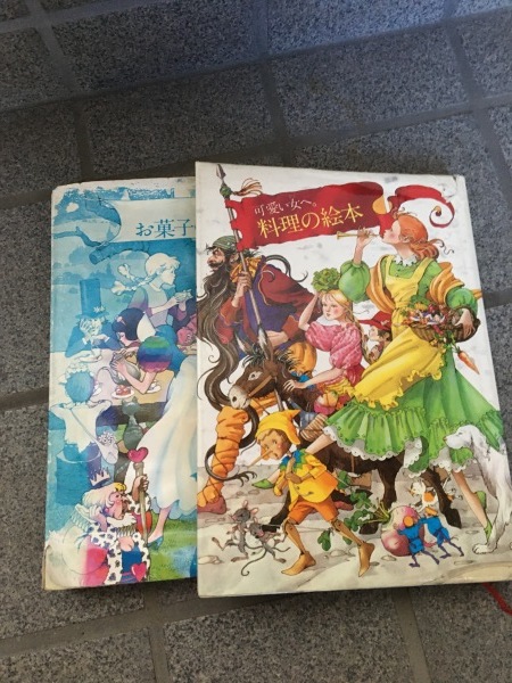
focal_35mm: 29
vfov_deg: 61.7
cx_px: 256
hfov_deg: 48.2
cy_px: 342
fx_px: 572
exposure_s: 1/17
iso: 200
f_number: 2.2
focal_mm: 4.15
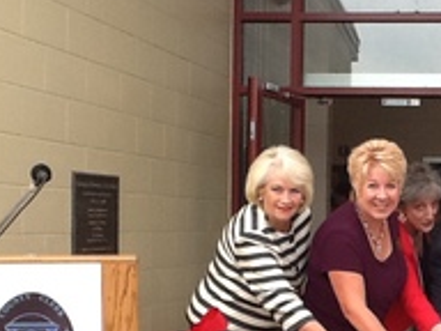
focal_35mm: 87
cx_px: 403
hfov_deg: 21.9
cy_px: 290
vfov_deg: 16.8
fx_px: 1108
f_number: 2.4
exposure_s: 1/330
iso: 40
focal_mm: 2.03
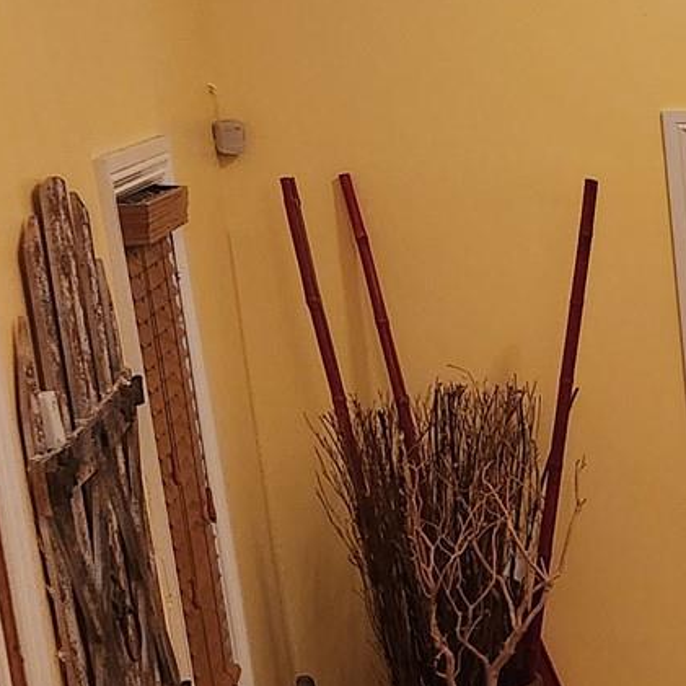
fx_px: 2220
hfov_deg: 14.7
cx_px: 1338
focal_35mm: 99
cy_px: 590
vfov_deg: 17.4
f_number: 1.8
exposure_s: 1/120
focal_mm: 5.4
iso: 500
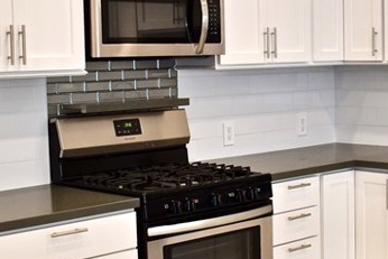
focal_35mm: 80
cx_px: 321
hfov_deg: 24.9
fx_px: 863
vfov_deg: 17.1
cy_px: 119
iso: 200
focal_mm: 18
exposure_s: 1/80
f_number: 4.5
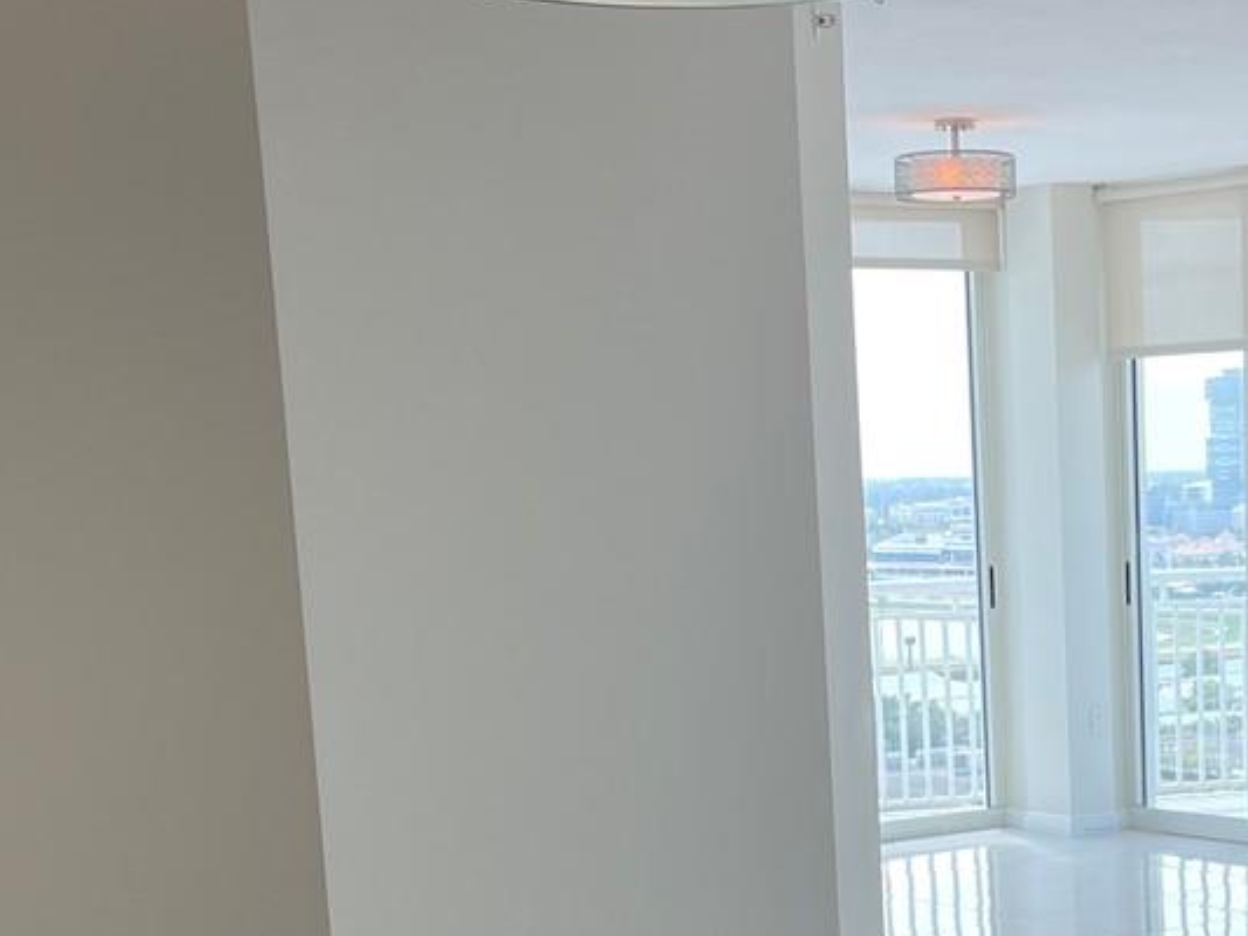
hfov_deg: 25.3
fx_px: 2705
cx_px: 1084
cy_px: 1058
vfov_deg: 18.8
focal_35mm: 75
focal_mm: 5.1
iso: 32
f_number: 1.6
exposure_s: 1/296
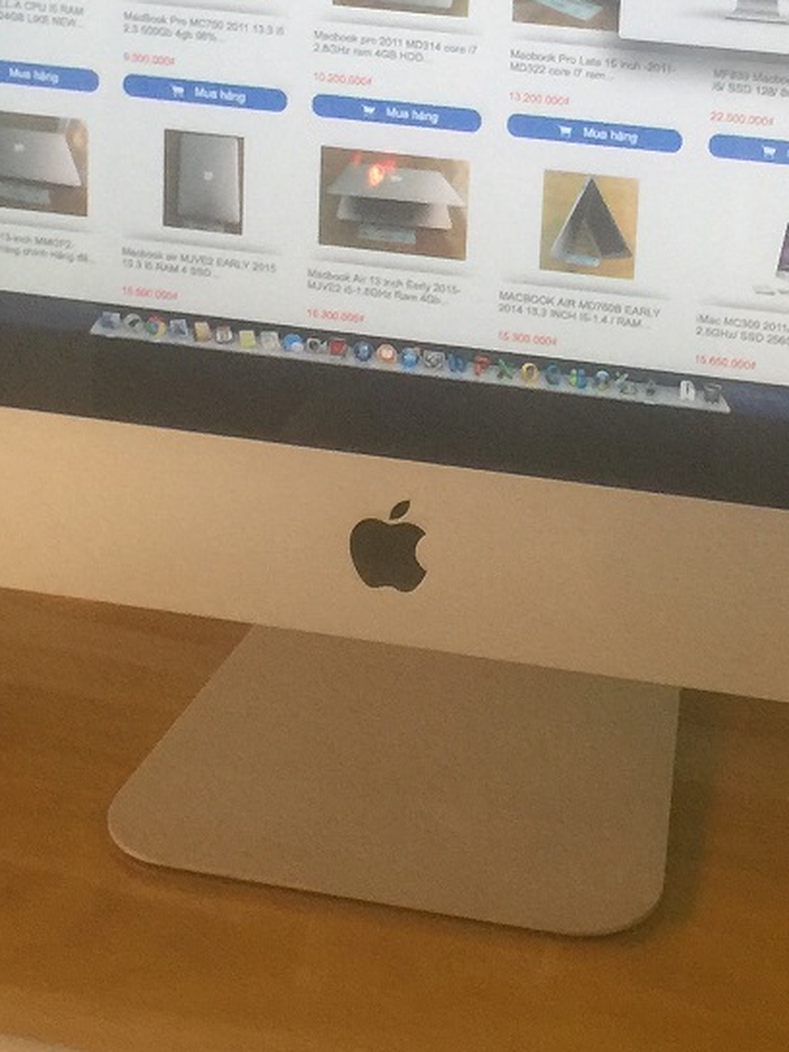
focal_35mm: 87
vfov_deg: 22.1
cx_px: 424
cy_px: 147
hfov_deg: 17.0
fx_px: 2644
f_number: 2.2
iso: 80
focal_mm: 4.15
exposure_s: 1/33
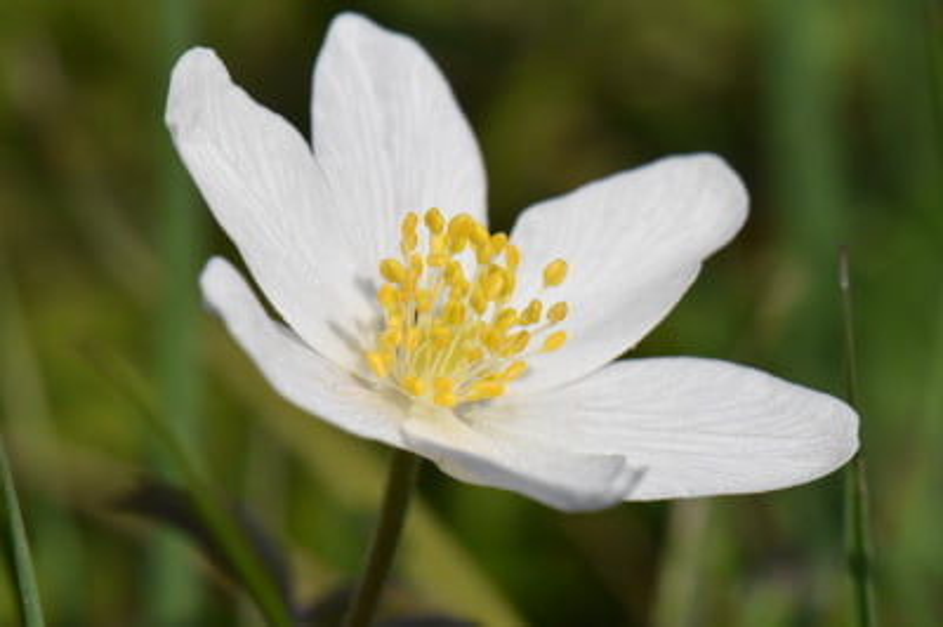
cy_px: 314
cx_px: 472
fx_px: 3337
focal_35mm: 128
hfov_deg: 16.1
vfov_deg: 10.7
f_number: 20
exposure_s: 1/1600
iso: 2000
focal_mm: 85
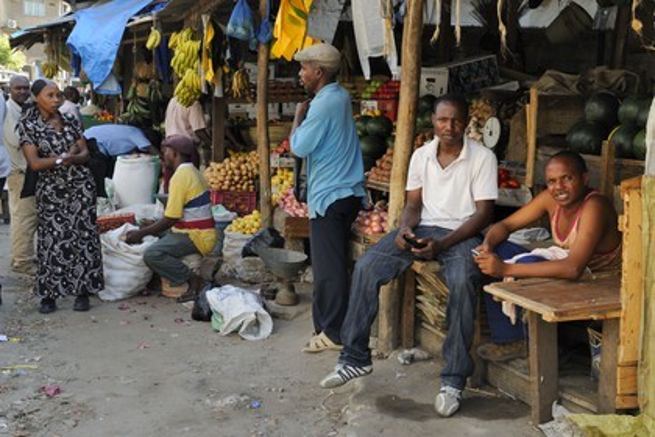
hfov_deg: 39.6
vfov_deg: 27.0
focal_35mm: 50
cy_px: 218
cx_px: 328
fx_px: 910
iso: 400
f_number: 10
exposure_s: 1/80
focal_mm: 50
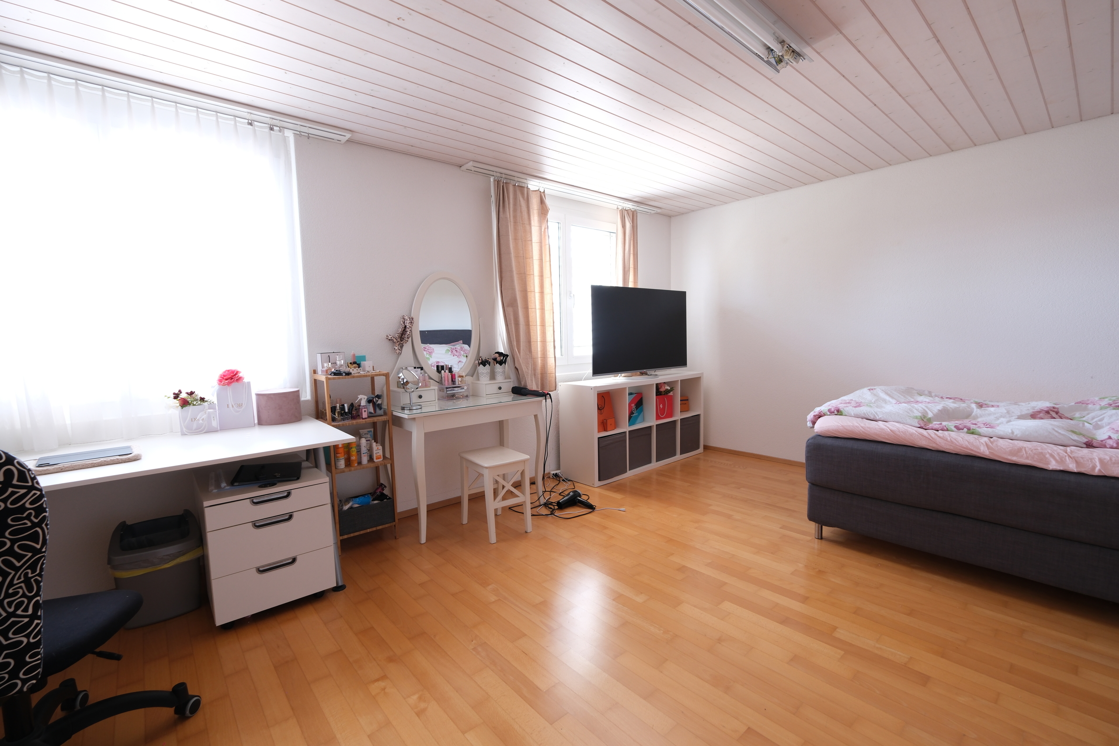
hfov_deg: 100.4
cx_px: 560
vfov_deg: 77.3
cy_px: 373
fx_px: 466
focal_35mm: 15
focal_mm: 10
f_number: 4
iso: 250
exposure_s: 1/15
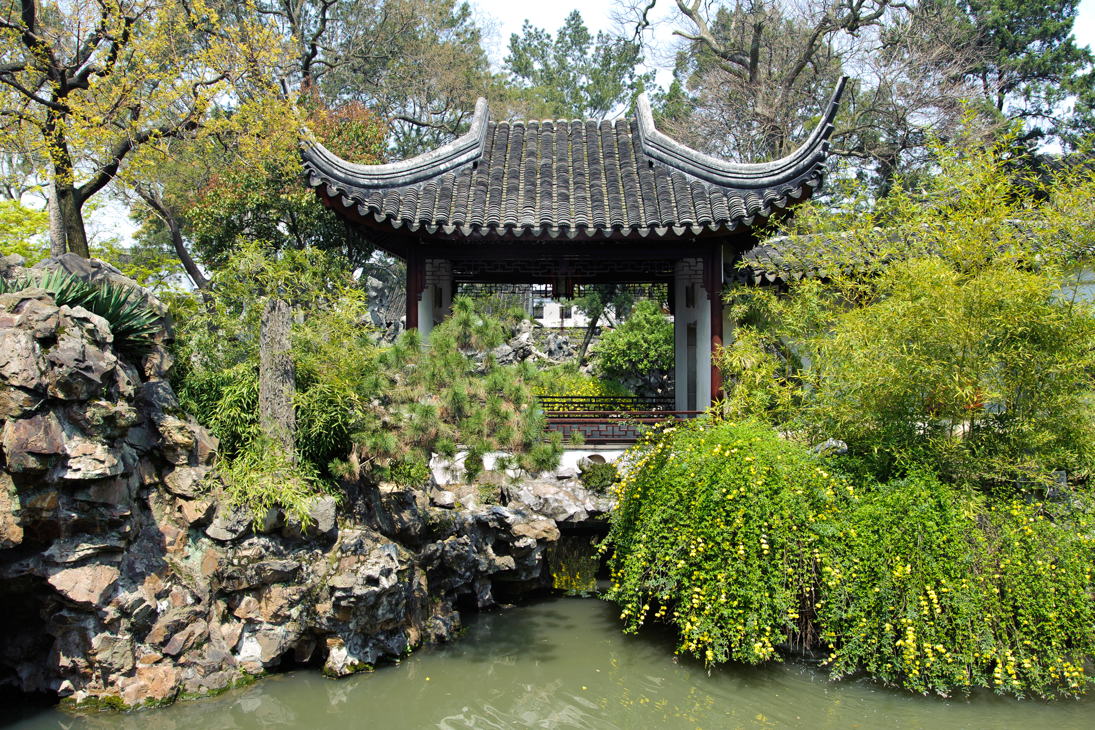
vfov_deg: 42.3
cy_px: 355
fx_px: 943
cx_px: 547
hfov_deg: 60.3
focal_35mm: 31
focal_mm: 30
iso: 100
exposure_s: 1/160
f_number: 8
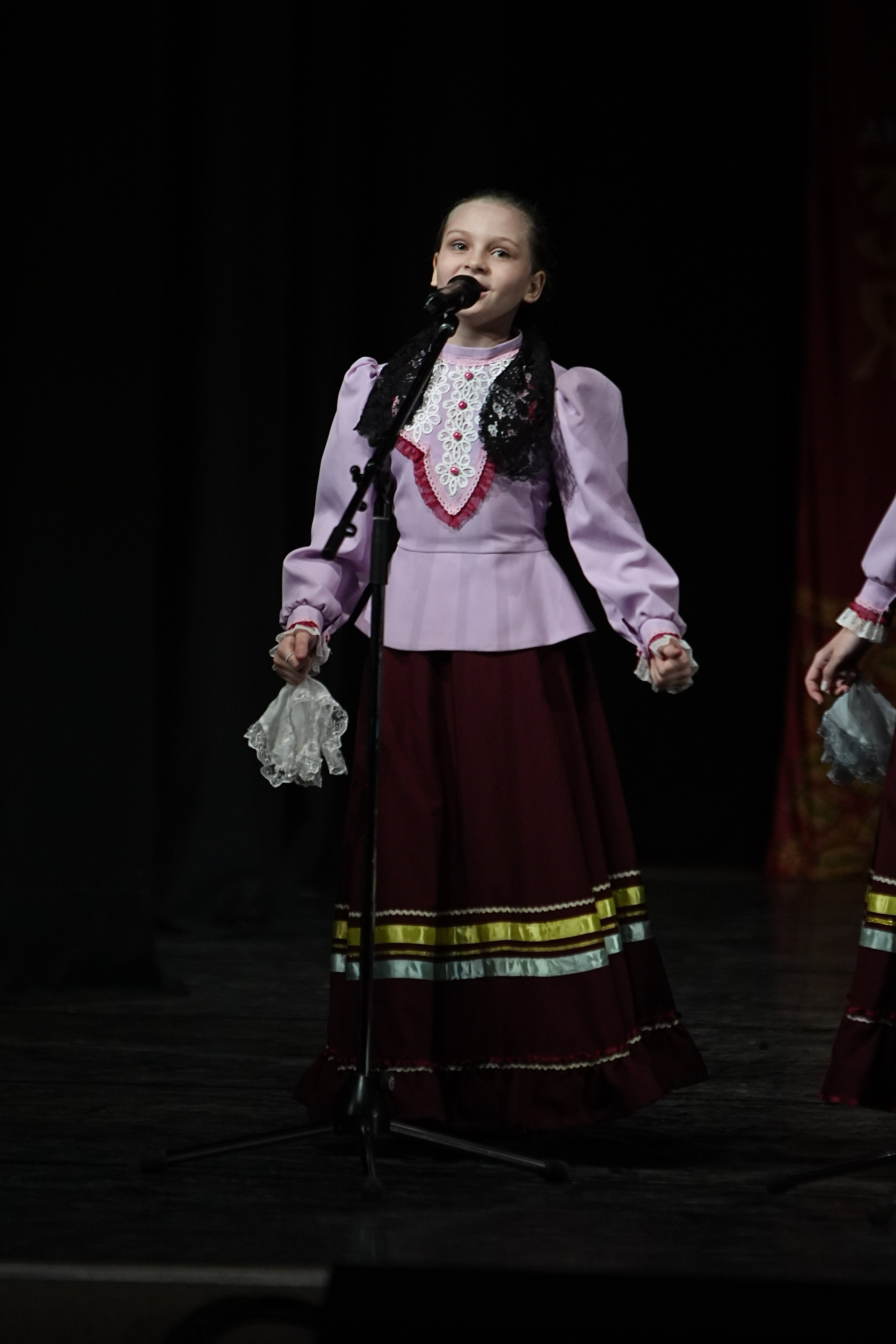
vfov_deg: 7.4
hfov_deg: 5.0
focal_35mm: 277
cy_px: 672
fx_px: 10341
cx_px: 448
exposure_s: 1/400
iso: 2000
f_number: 2.8
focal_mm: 185
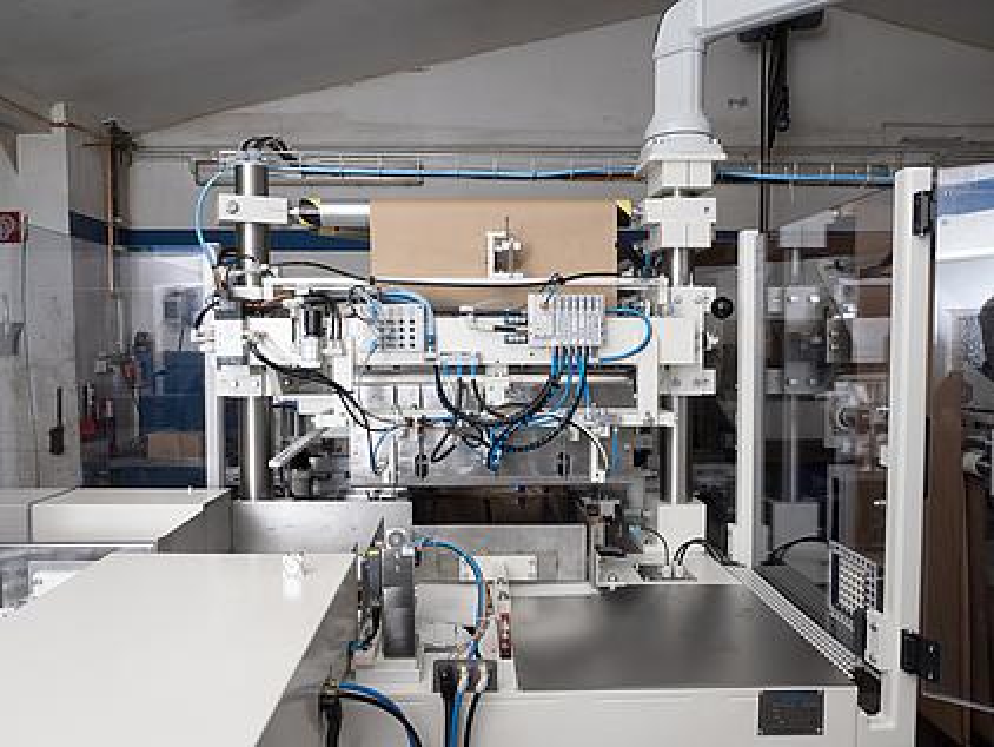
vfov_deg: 53.1
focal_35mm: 26
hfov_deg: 67.3
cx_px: 497
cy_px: 374
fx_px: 747
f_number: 10
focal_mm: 13
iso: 200
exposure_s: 1/160
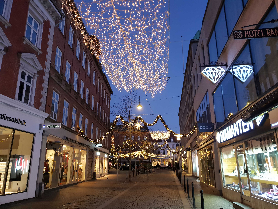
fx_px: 209
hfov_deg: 67.3
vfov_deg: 53.1
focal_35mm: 26
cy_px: 104
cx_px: 139
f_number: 1.5
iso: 250
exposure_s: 1/50
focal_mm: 4.3
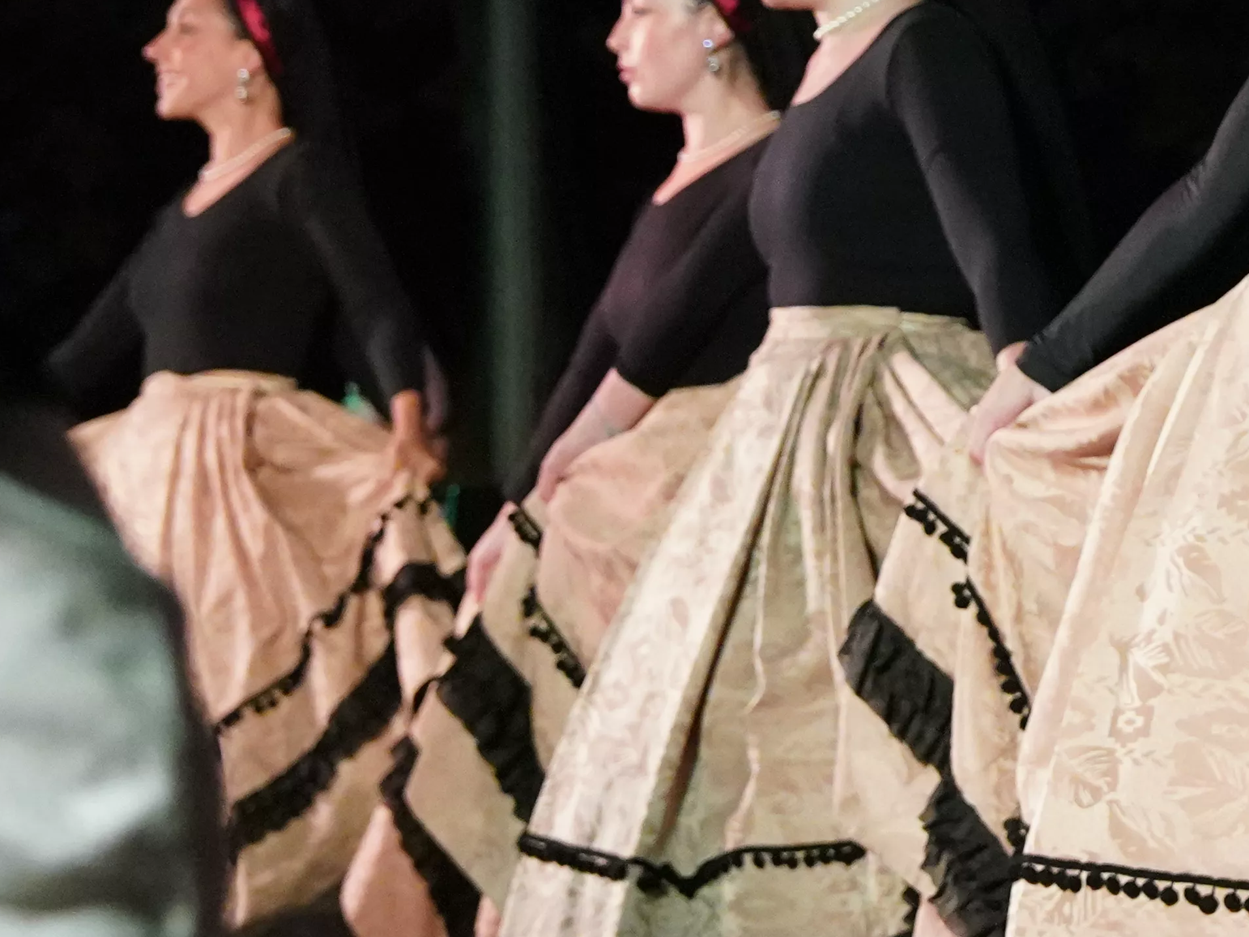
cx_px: 1866
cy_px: -293
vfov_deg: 9.1
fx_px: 5773
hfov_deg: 11.8
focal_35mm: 160
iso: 5000
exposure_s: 1/500
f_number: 2.8
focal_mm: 40
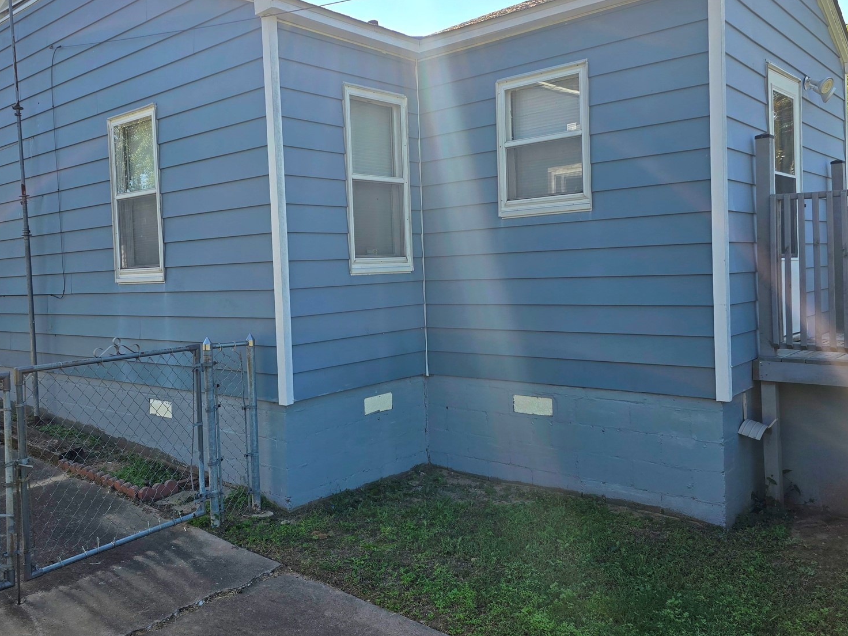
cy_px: 293
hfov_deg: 59.7
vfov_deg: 46.8
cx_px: 361
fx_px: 735
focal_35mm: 30
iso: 12
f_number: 1.7
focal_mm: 6.3
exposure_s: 1/909
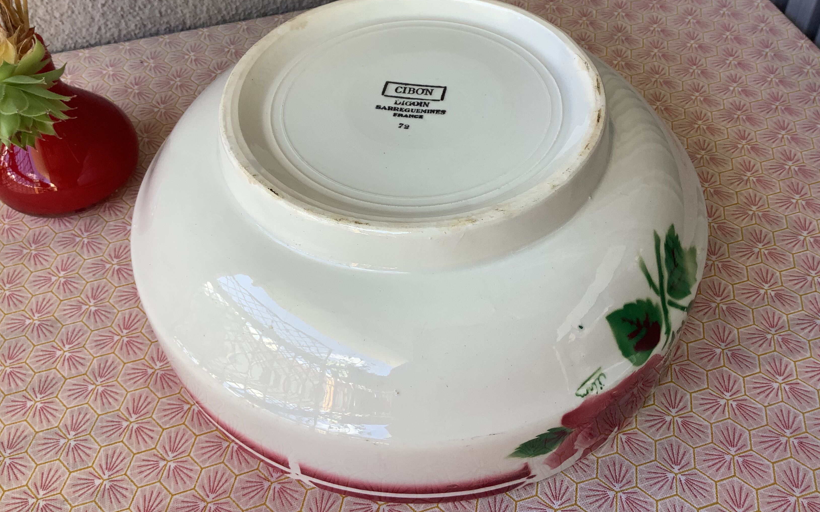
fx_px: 737
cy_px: 217
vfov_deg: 38.2
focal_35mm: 33
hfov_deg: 58.1
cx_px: 411
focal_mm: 3.3
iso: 32
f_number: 2.4
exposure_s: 1/100
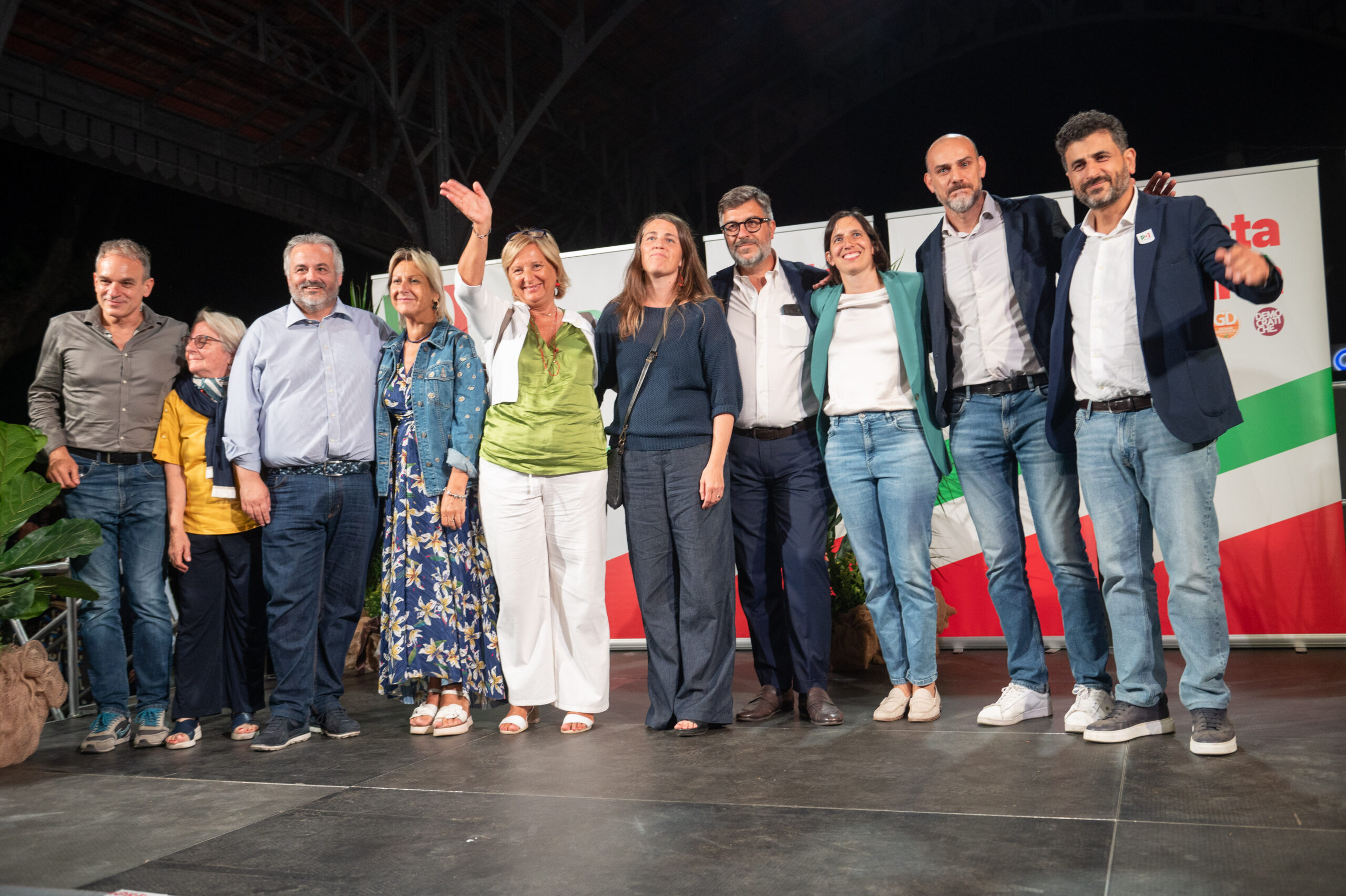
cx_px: 673
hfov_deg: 58.8
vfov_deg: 41.1
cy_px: 448
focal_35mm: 32
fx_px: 1196
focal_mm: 32
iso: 1600
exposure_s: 1/160
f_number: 4
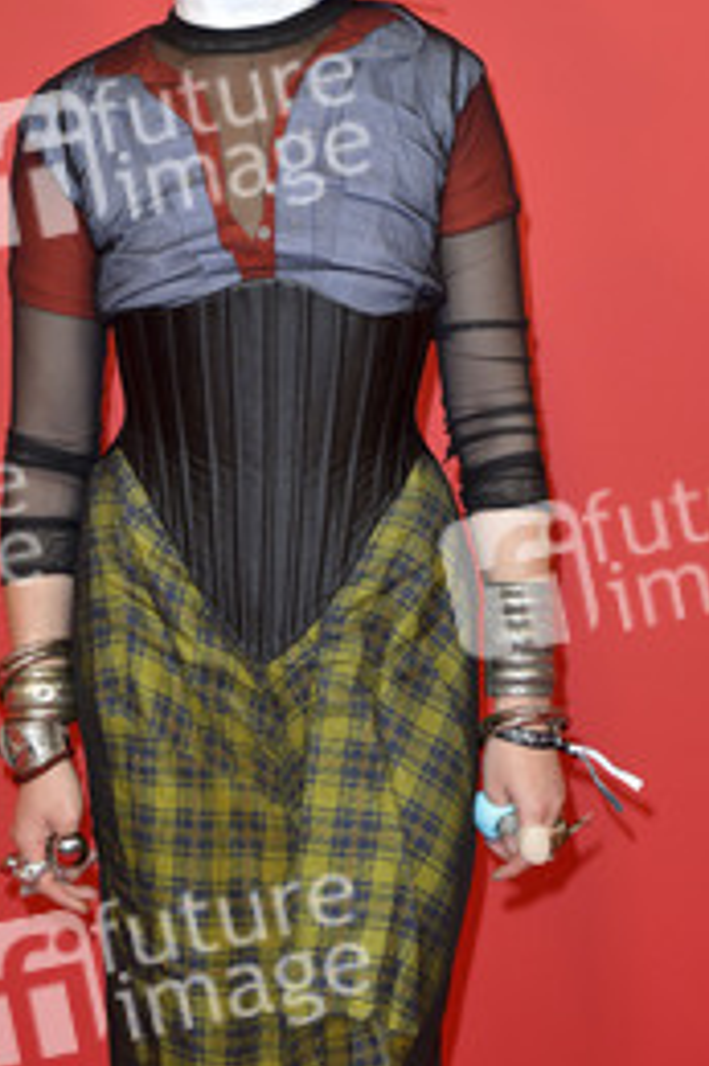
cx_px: 279
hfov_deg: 15.9
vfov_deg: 23.6
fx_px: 2544
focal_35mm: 86
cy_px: 357
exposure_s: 1/250
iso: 1250
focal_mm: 56
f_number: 6.3
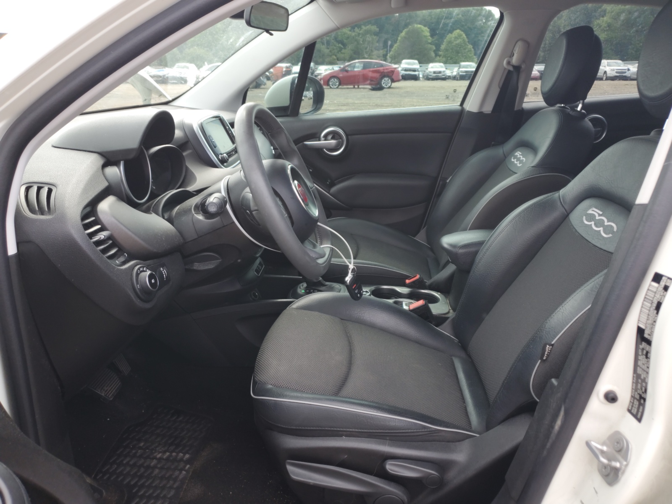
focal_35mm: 26
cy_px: 252
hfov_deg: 67.3
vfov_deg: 53.1
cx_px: 336
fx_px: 505
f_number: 1.5
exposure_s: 1/370
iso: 50
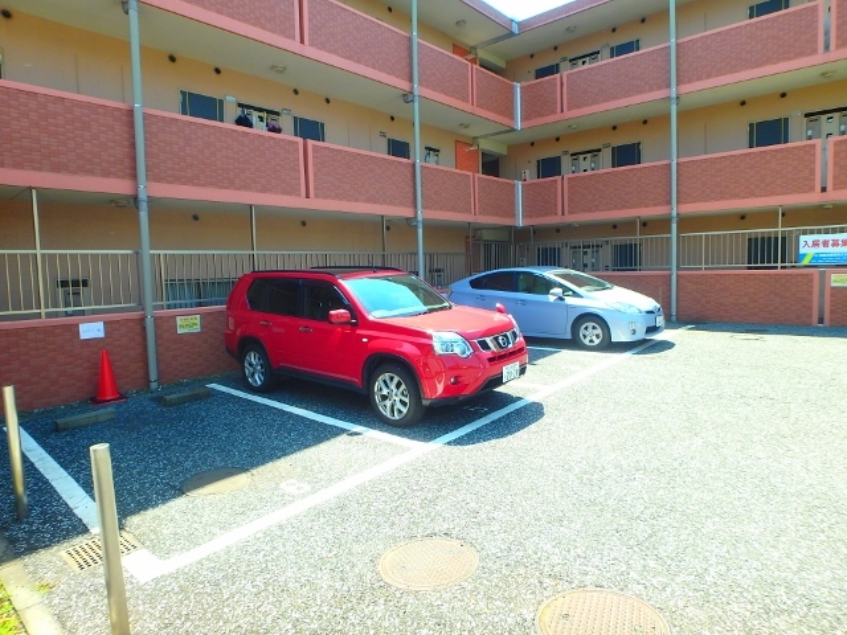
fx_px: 514
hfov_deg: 79.0
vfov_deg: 63.4
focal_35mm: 21
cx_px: 424
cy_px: 318
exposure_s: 1/250
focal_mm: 3.7
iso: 125
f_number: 3.5
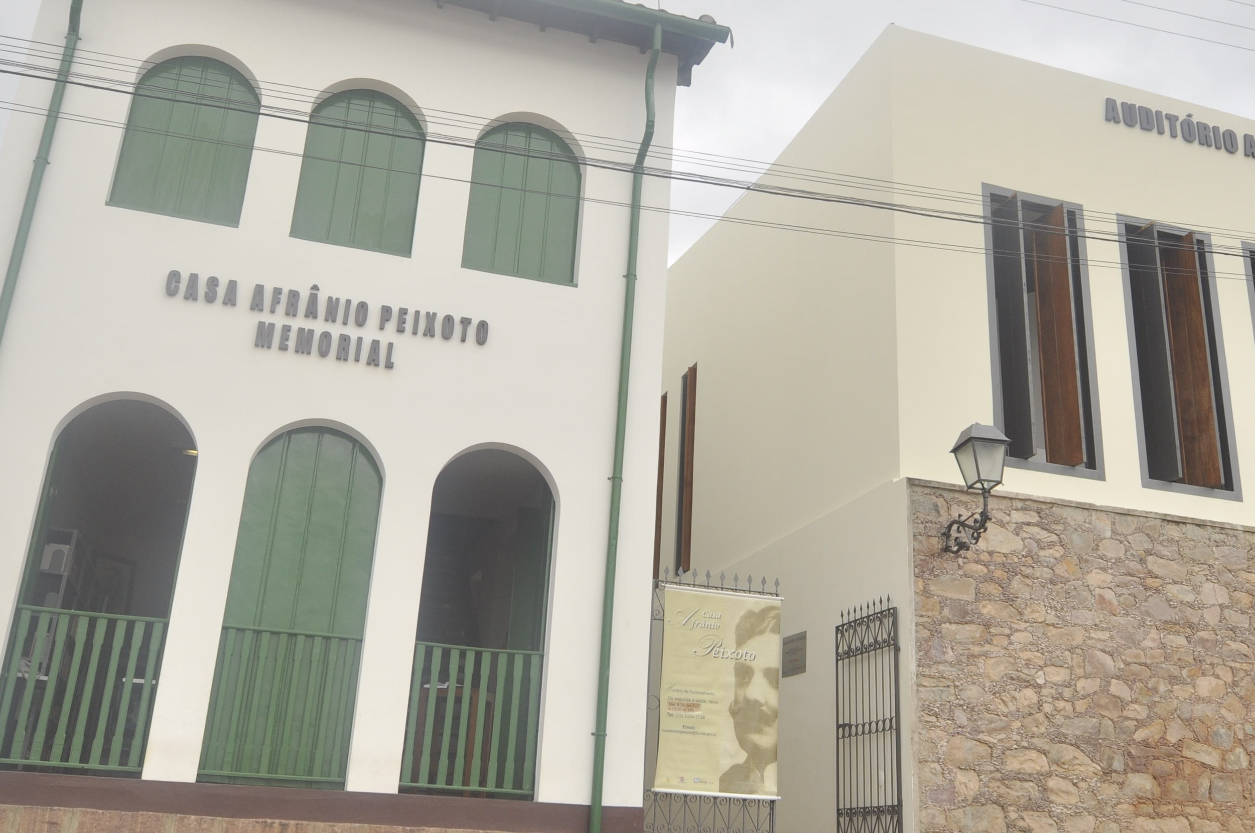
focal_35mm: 36
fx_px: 1253
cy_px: 365
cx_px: 696
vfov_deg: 36.7
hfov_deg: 53.1
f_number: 6.3
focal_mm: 14
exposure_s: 1/500
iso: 200
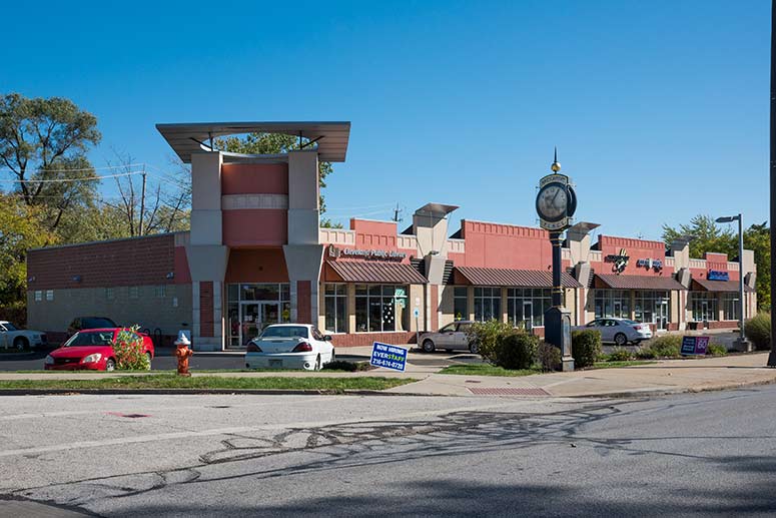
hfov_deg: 55.8
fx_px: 733
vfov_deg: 38.9
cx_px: 388
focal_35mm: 34
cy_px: 259
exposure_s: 1/800
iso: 200
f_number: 13
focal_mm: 34
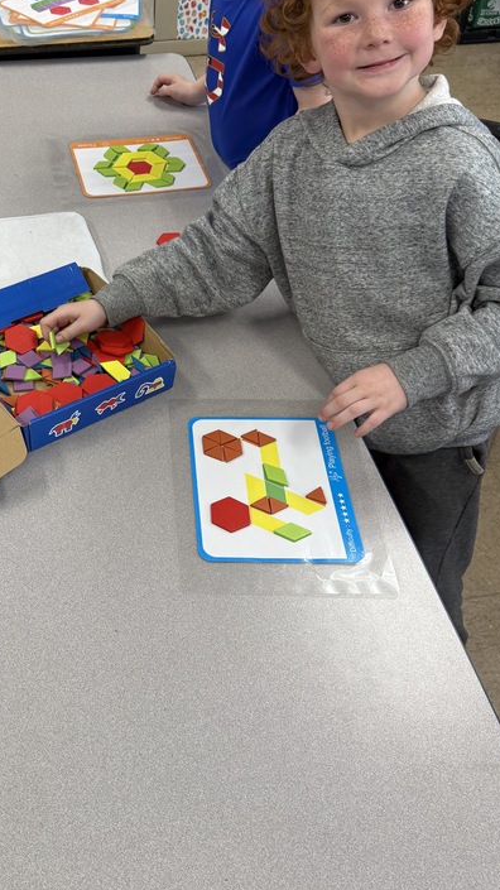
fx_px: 897
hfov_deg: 30.7
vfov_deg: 52.6
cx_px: 133
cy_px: 377
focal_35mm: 38
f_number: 1.78
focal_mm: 6.76
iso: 160
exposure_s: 1/121
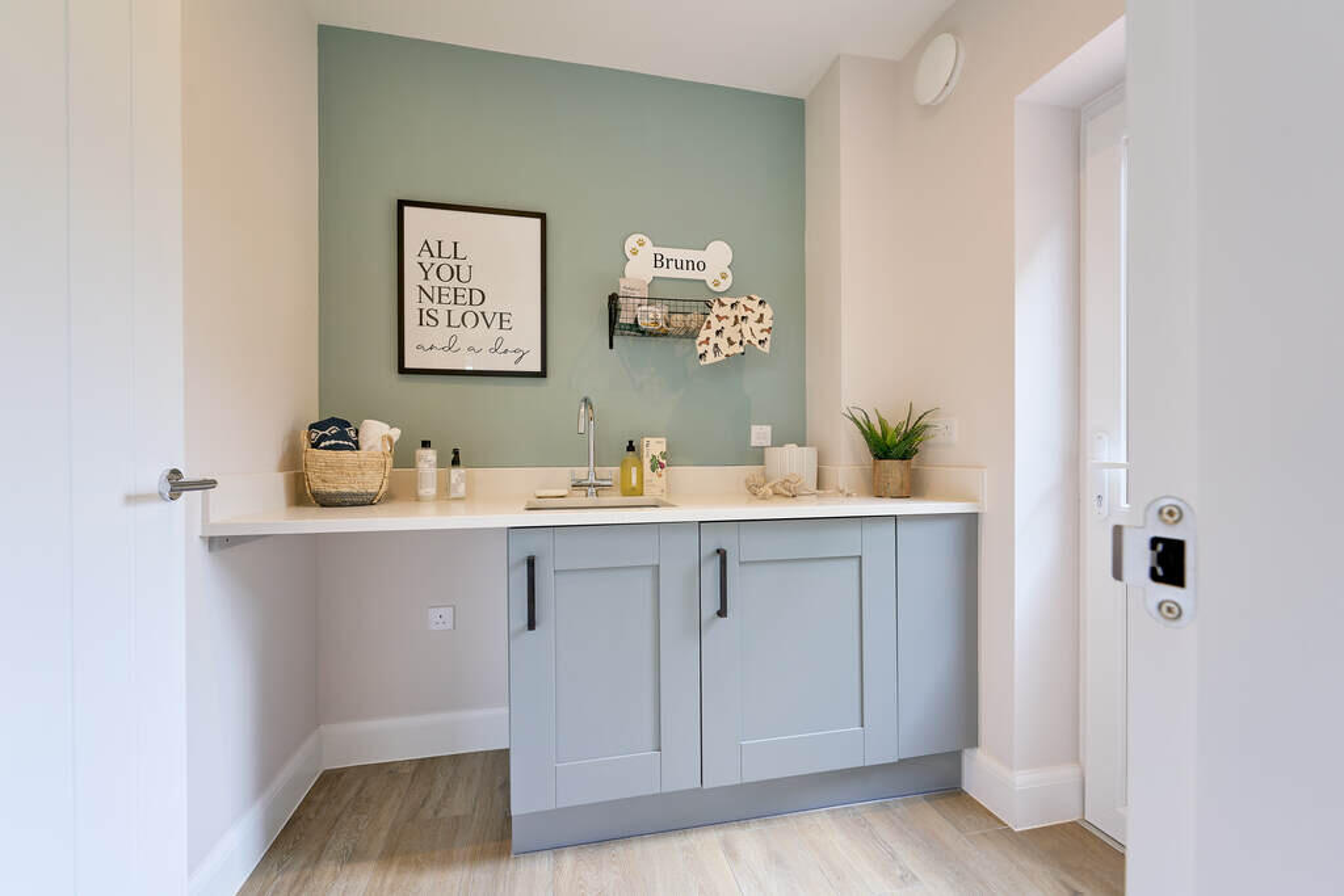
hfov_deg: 101.1
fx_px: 553
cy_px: 448
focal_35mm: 15
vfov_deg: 78.1
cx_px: 672
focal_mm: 14.8
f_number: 10
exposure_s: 1/5
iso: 100
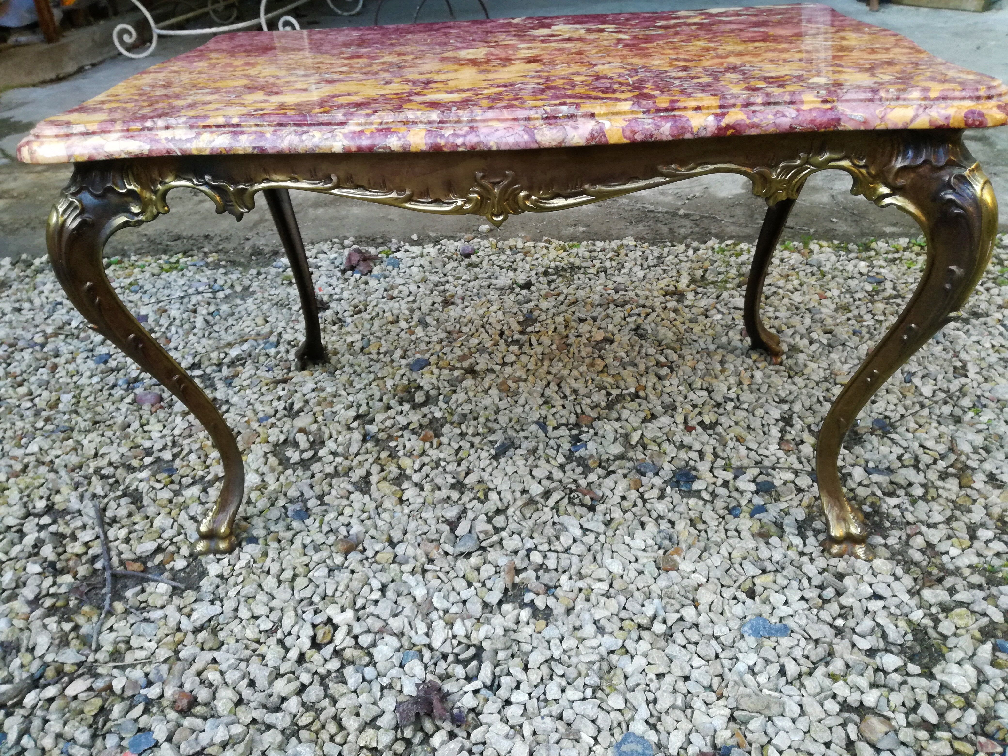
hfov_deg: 65.3
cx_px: 504
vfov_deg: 51.4
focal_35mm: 27
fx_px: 786
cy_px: 378
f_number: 2
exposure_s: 1/50
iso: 80
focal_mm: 3.79
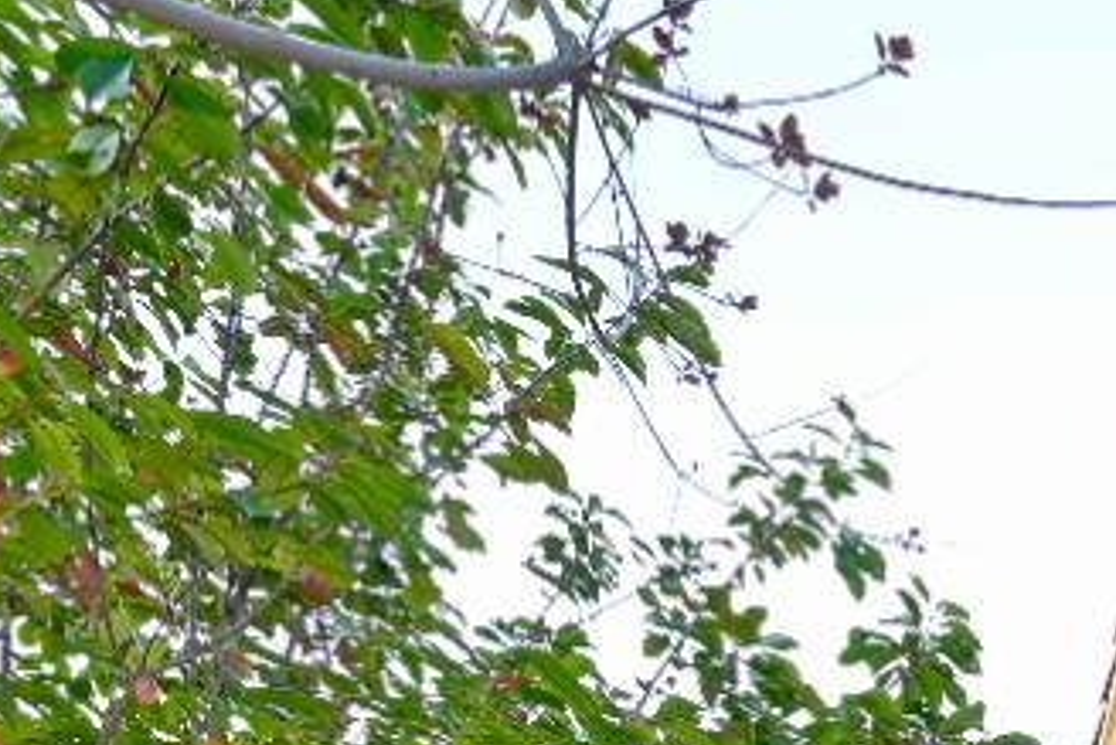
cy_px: 1612
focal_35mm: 64
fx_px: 1985
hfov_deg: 26.7
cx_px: 1439
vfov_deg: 15.5
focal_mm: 14
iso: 200
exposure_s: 1/80
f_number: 4.5
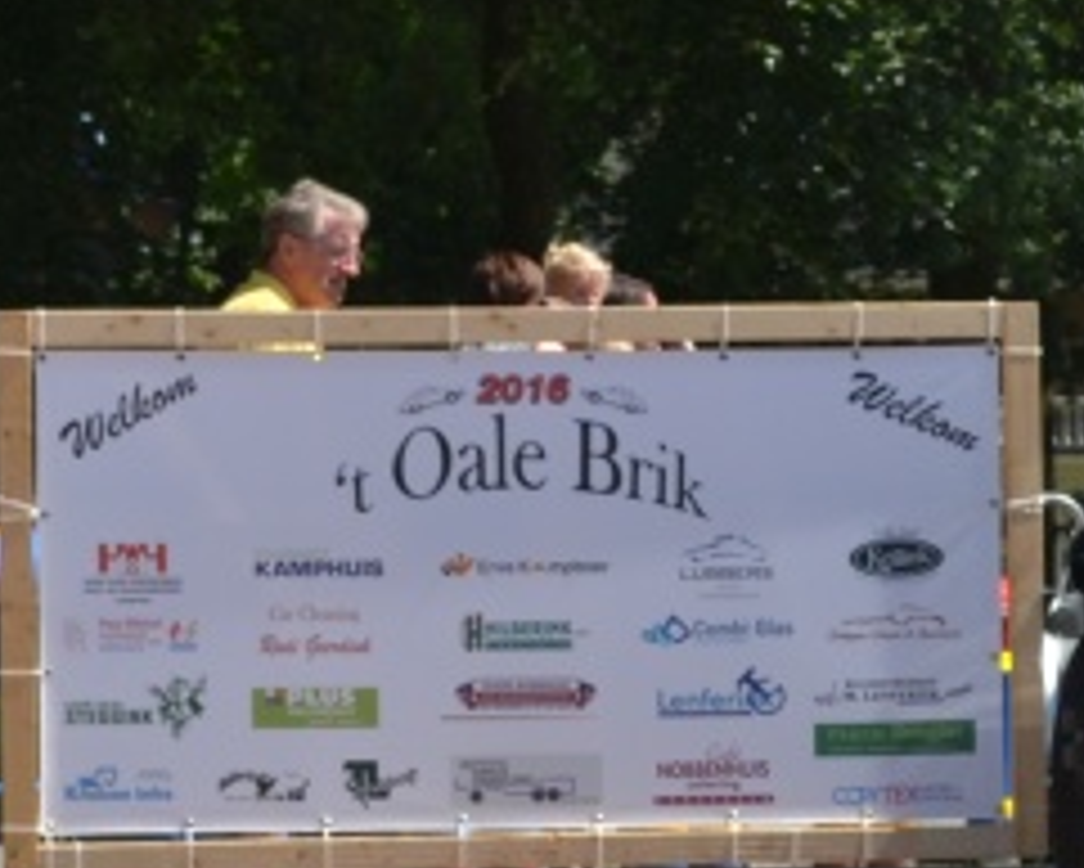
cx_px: 1210
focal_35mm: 210
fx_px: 6740
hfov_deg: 9.1
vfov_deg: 7.4
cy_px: 533
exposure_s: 1/200
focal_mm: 36
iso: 100
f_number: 8
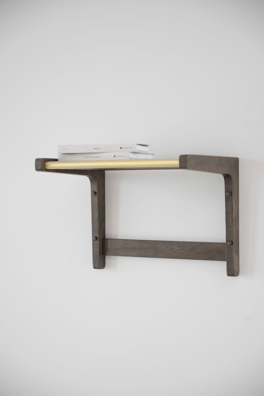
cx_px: 132
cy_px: 198
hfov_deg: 19.5
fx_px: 770
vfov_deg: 28.8
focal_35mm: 70
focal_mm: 70
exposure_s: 1/80
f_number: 4
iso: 1250
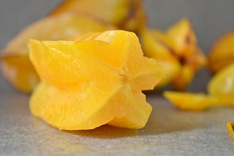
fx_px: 438
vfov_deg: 20.1
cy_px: 78
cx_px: 117
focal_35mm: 68
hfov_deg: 29.9
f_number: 5.3
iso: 400
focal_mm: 45
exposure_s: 1/80
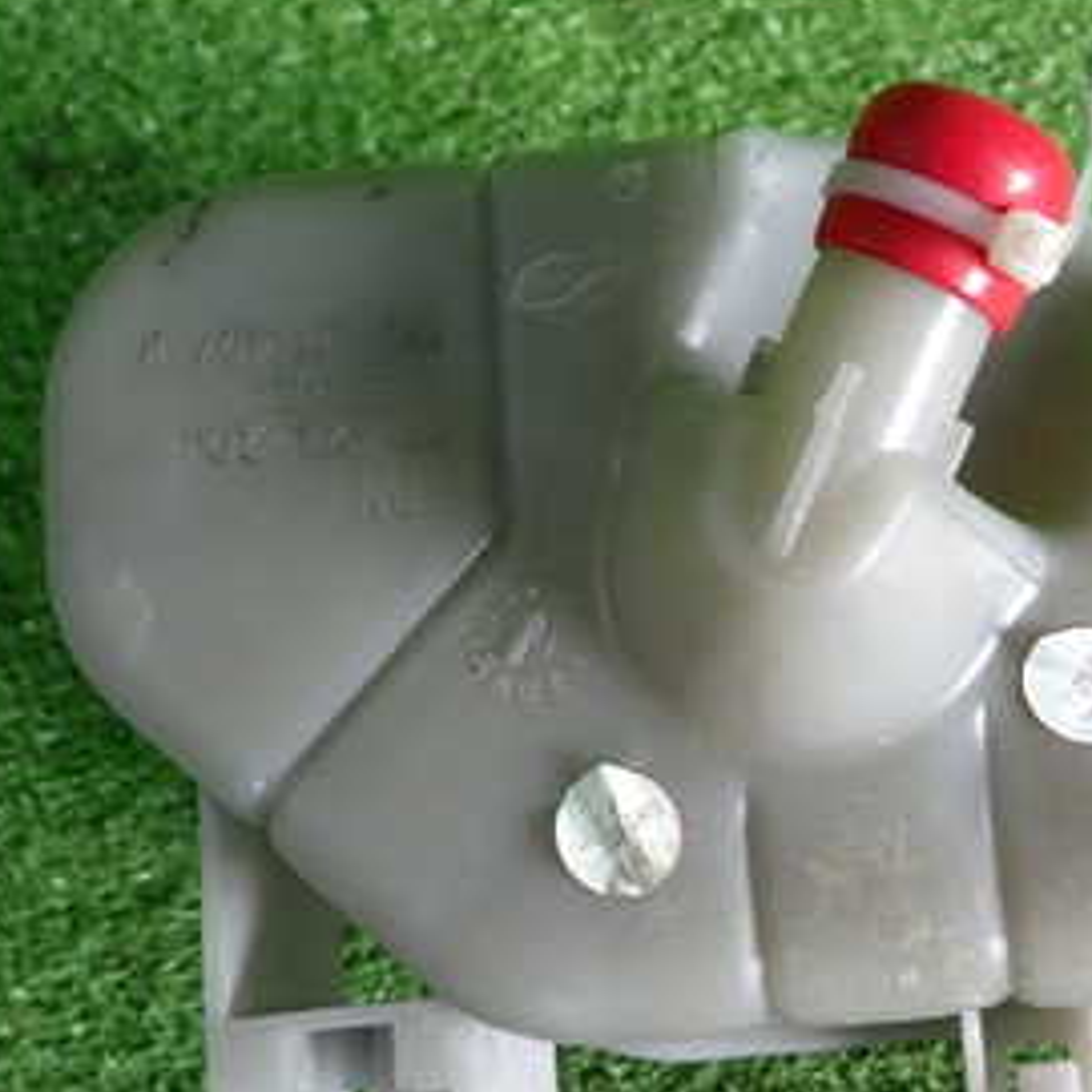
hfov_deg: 33.9
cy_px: 625
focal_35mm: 49
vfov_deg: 34.6
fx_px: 1749
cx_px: 830
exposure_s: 1/125
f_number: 2
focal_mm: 4.5
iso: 200
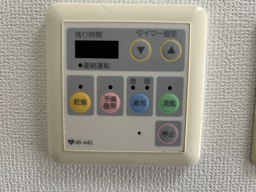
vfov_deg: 51.4
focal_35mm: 27
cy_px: 95
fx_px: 200
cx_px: 128
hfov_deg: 65.3
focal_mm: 5.96
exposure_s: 1/60
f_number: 1.6
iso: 80
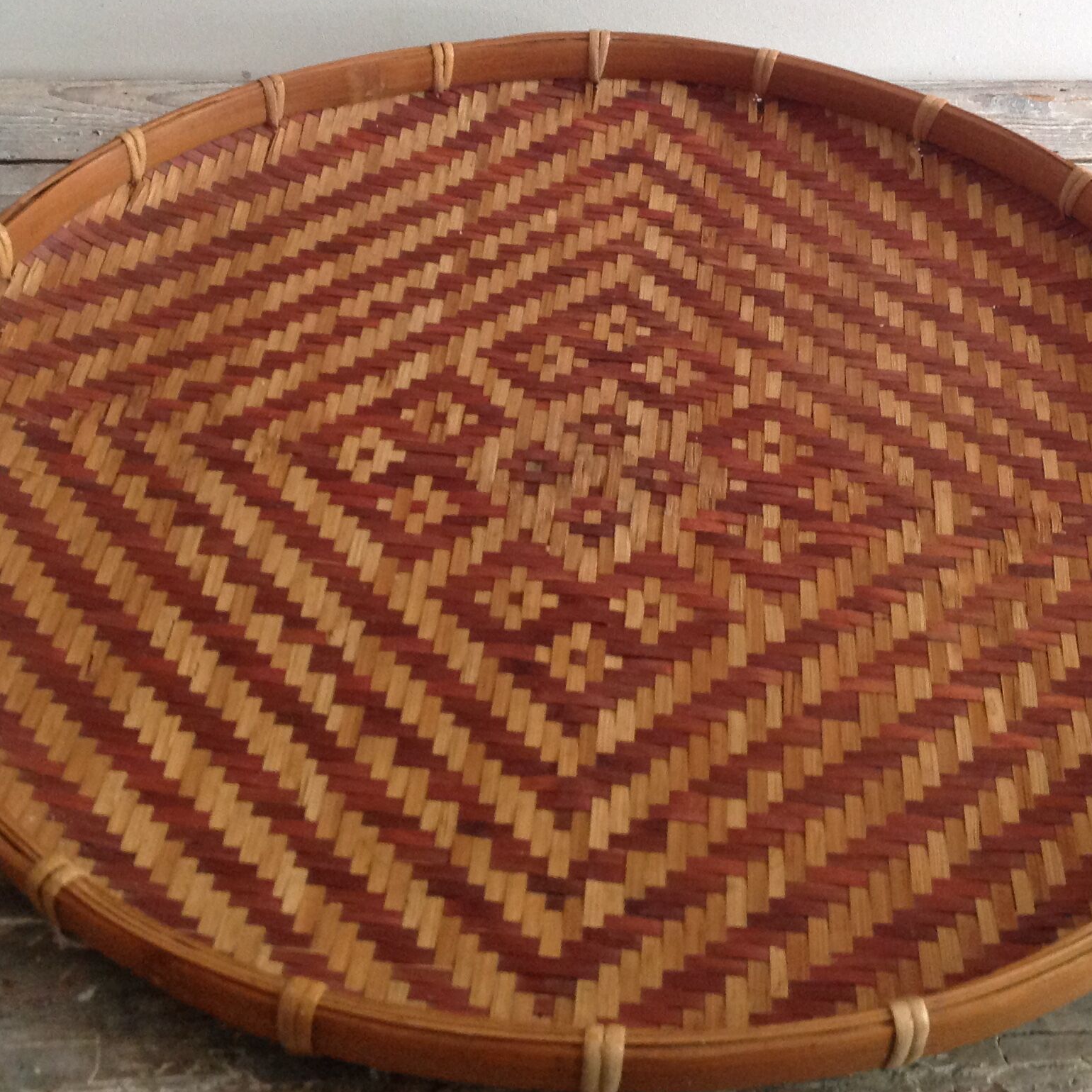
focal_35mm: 52
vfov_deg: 32.7
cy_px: 475
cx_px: 578
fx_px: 1856
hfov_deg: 32.8
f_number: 2.4
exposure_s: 1/15
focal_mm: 4.28
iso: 250
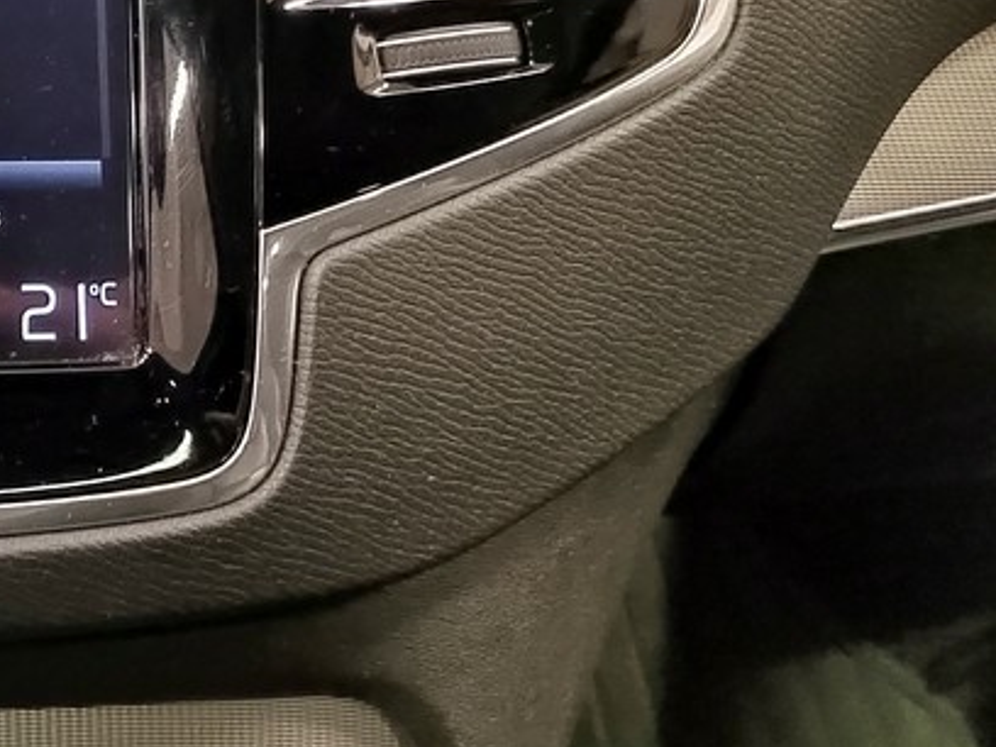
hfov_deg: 25.6
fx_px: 1928
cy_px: 85
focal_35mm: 67
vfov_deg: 21.5
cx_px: -238
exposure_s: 1/25
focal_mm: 5.52
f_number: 1.9
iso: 5600
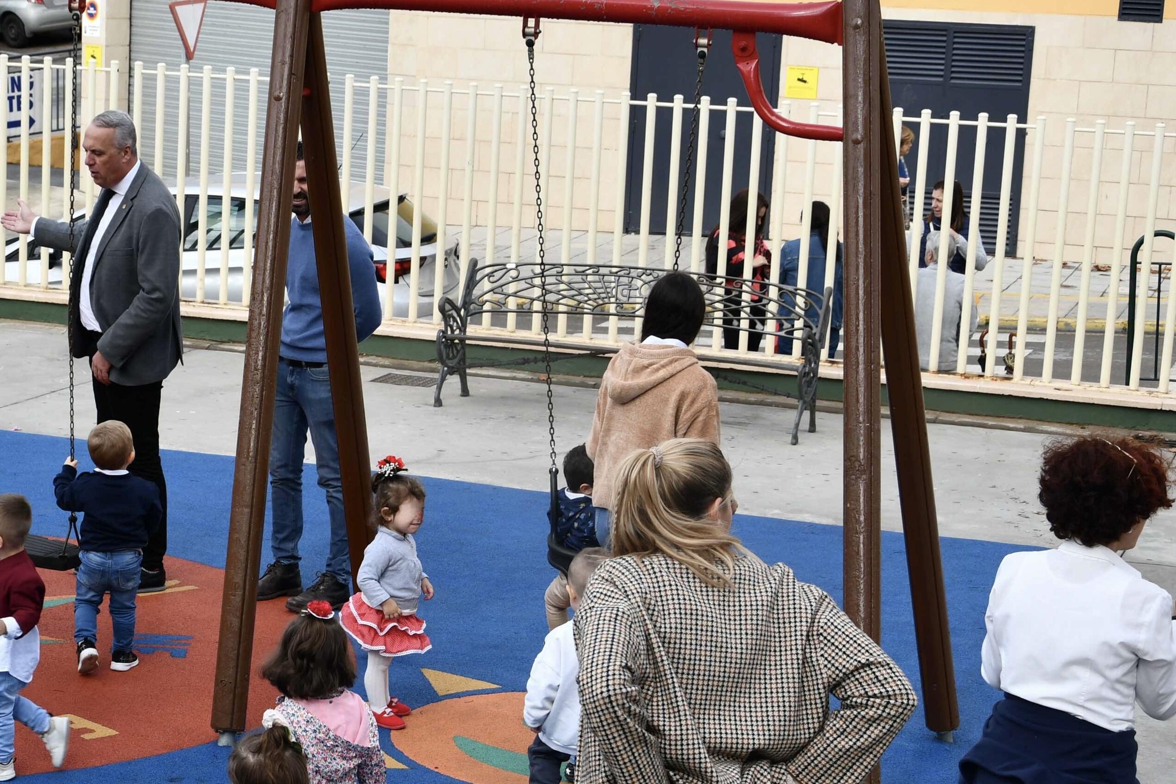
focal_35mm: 84
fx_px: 2744
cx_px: 270
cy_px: 500
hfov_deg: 23.9
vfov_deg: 16.2
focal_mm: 35
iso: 160
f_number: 8
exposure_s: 1/250
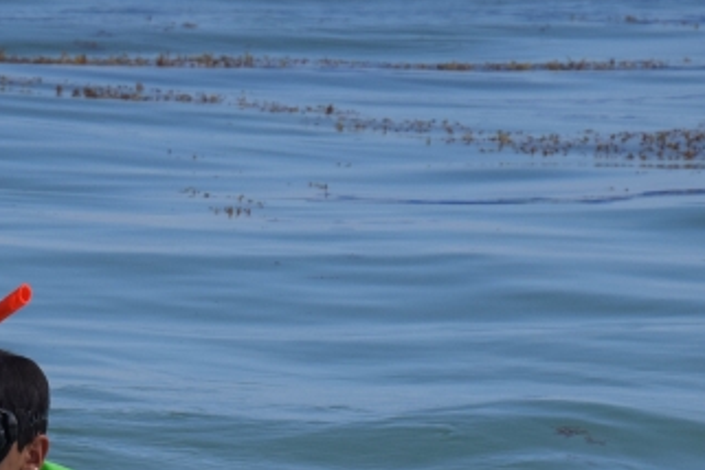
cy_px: 457
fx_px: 18759
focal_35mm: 958
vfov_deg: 1.4
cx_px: -31
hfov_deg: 2.2
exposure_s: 1/2000
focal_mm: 200
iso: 400
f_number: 7.1
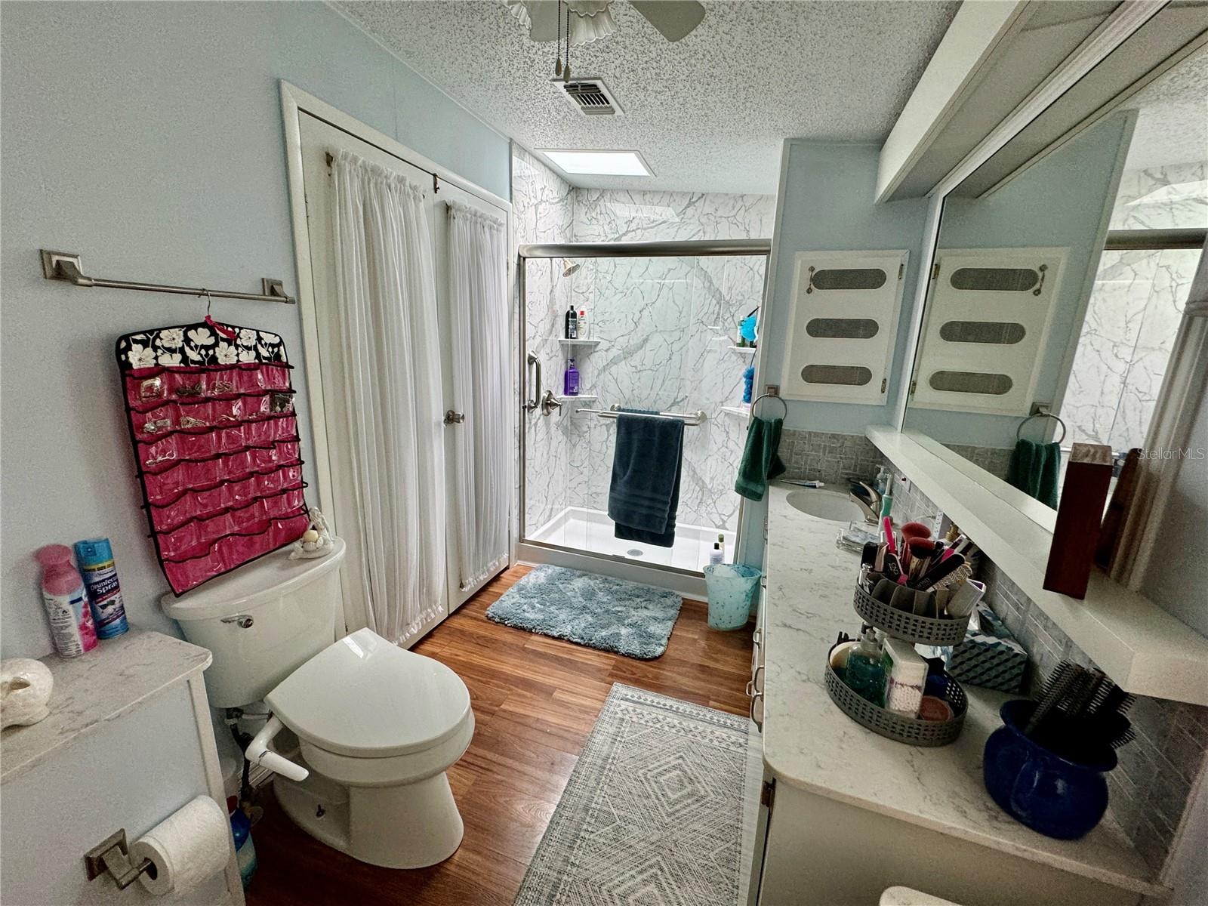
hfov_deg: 102.1
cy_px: 453
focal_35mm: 14
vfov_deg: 85.7
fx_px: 489
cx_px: 604
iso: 160
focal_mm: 2.22
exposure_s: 1/60
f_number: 2.2
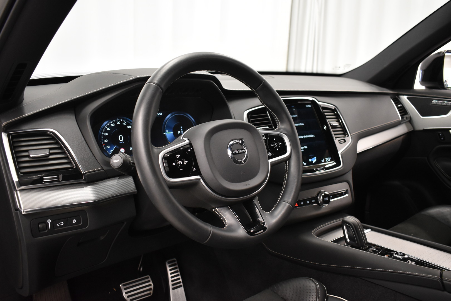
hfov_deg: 59.5
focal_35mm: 32
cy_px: 150
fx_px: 395
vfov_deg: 41.7
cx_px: 226
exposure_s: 1/30
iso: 1400
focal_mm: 21
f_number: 3.8
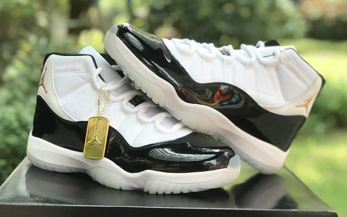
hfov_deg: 32.0
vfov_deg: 20.3
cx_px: 172
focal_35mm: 64
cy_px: 108
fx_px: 605
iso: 20
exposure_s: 1/108
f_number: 2.8
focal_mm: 6.6
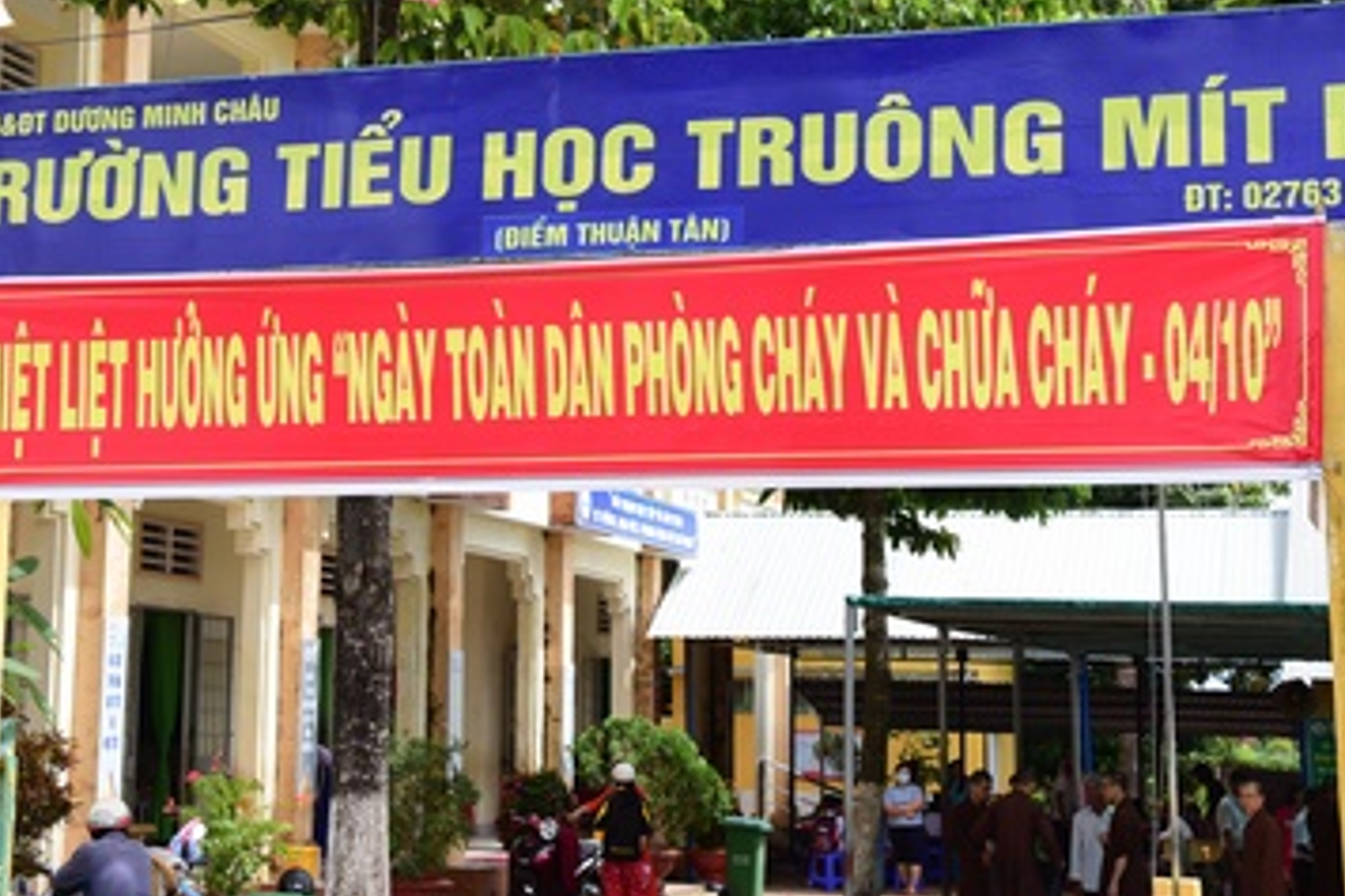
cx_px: 525
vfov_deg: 18.5
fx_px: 2726
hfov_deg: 27.6
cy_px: 198
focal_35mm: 73
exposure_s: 1/400
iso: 250
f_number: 7.1
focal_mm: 40
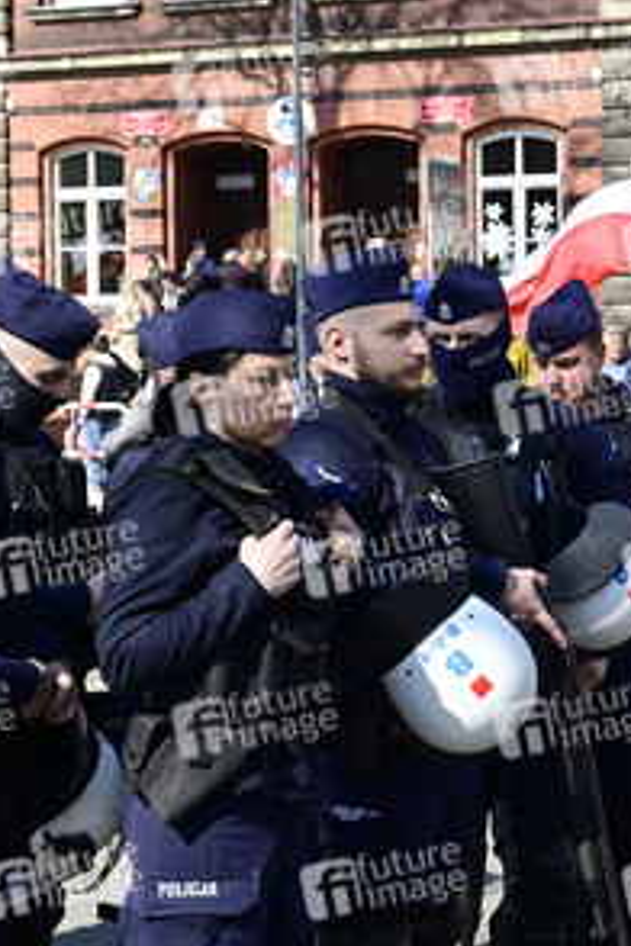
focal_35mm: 75
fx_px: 1972
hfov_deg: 18.2
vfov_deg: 27.0
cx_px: 298
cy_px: 479
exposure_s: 1/320
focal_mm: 49
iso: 320
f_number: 9
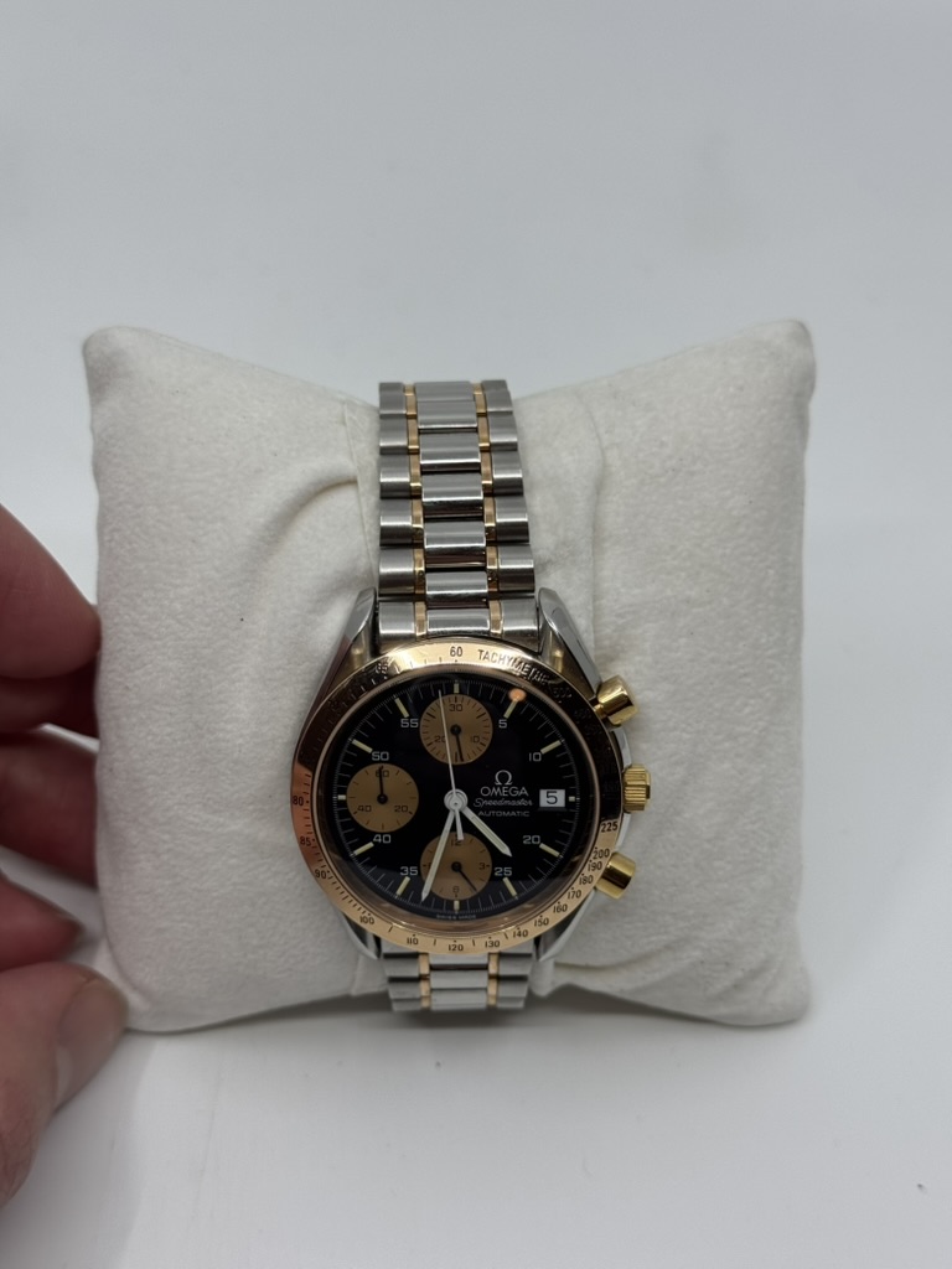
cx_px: 476
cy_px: 634
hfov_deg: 30.3
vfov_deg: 39.7
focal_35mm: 48
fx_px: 1760
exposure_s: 1/439
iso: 64
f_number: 1.78
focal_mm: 6.76
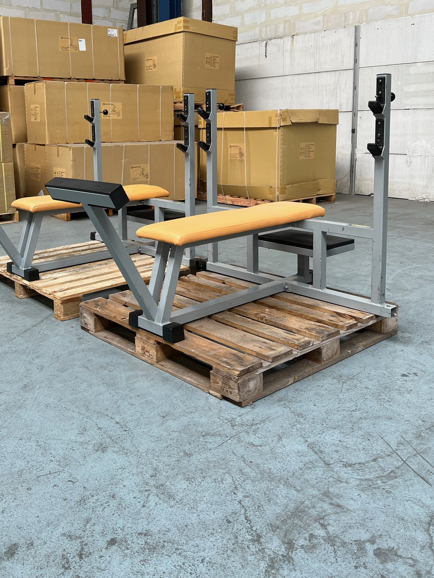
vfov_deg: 53.1
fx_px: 568
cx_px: 175
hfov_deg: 41.6
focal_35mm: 34
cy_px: 201
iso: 50
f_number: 1.5
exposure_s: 1/100
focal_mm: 5.7
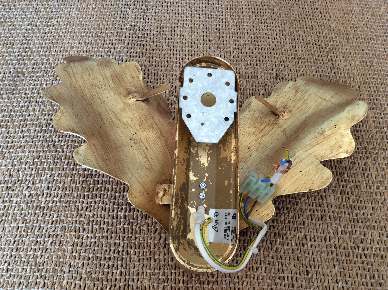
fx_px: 358
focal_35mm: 32
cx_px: 194
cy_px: 145
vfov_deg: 44.1
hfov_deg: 56.9
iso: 32
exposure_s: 1/25
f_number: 2.4
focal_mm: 3.3
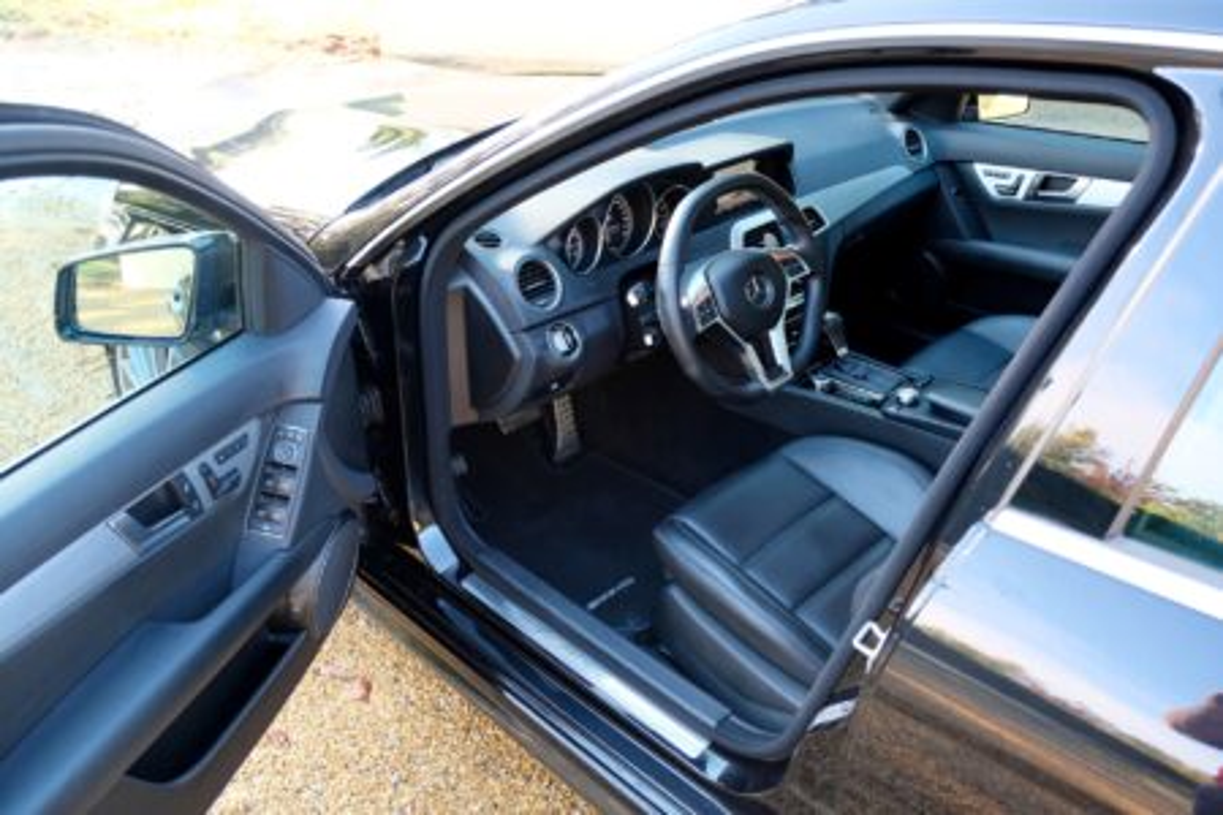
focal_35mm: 28
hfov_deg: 65.5
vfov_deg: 46.4
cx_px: 612
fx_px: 951
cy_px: 408
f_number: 2.8
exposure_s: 1/125
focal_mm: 18.7
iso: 640
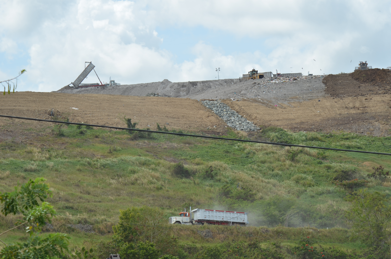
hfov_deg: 10.2
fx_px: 2195
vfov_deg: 6.8
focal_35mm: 202
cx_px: 196
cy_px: 130
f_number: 14
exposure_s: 1/125
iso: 100
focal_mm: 135
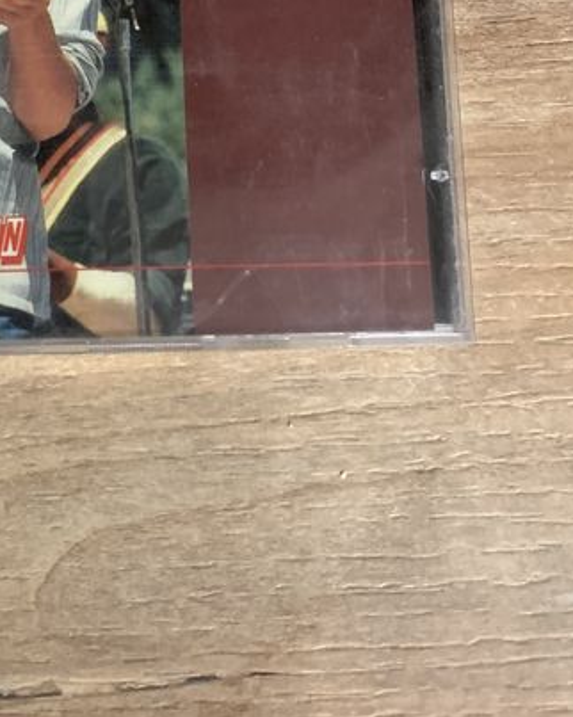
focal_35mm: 63
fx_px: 1337
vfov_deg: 27.9
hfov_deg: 23.5
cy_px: -36
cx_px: 39
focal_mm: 4.25
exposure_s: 1/25
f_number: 1.8
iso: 500
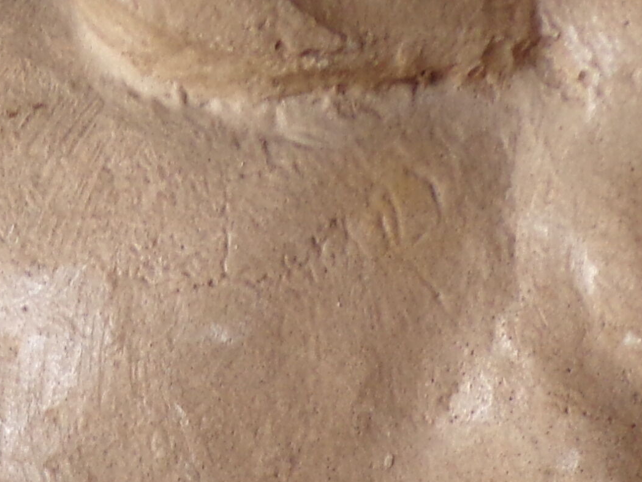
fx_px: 2188
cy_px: 1051
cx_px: 259
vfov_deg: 11.1
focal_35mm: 118
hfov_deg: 16.7
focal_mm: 4.3
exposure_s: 1/34
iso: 106
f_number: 3
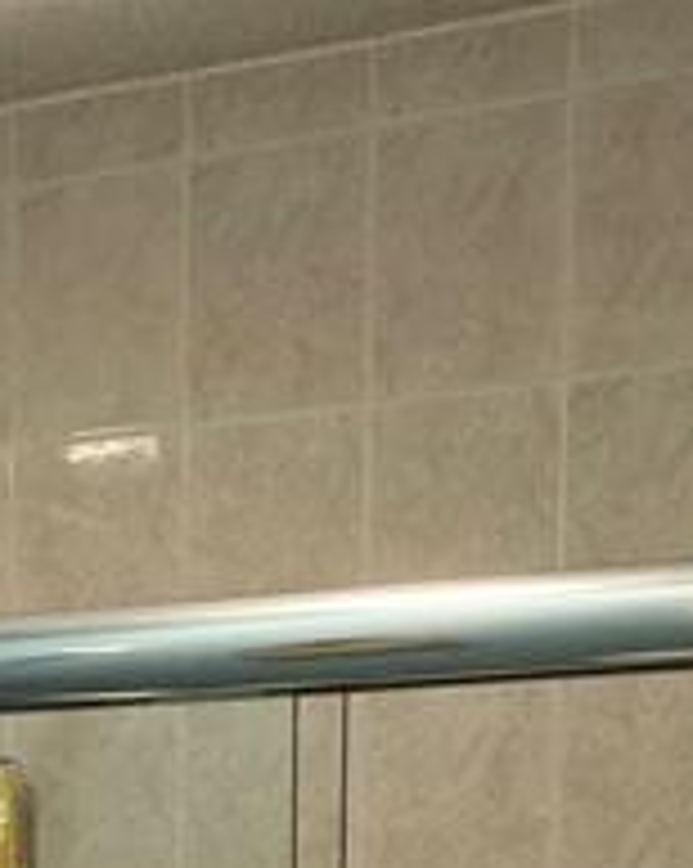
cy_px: 1435
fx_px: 2799
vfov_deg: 15.7
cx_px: 171
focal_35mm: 109
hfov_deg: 14.1
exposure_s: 1/60
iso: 250
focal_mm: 3.99
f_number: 1.8
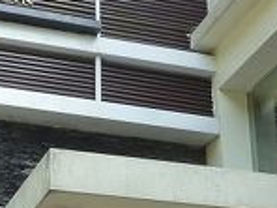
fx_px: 880
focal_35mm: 110
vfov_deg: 13.2
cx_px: 105
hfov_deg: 17.9
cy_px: 224
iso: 125
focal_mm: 4.5
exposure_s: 1/125
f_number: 3.5
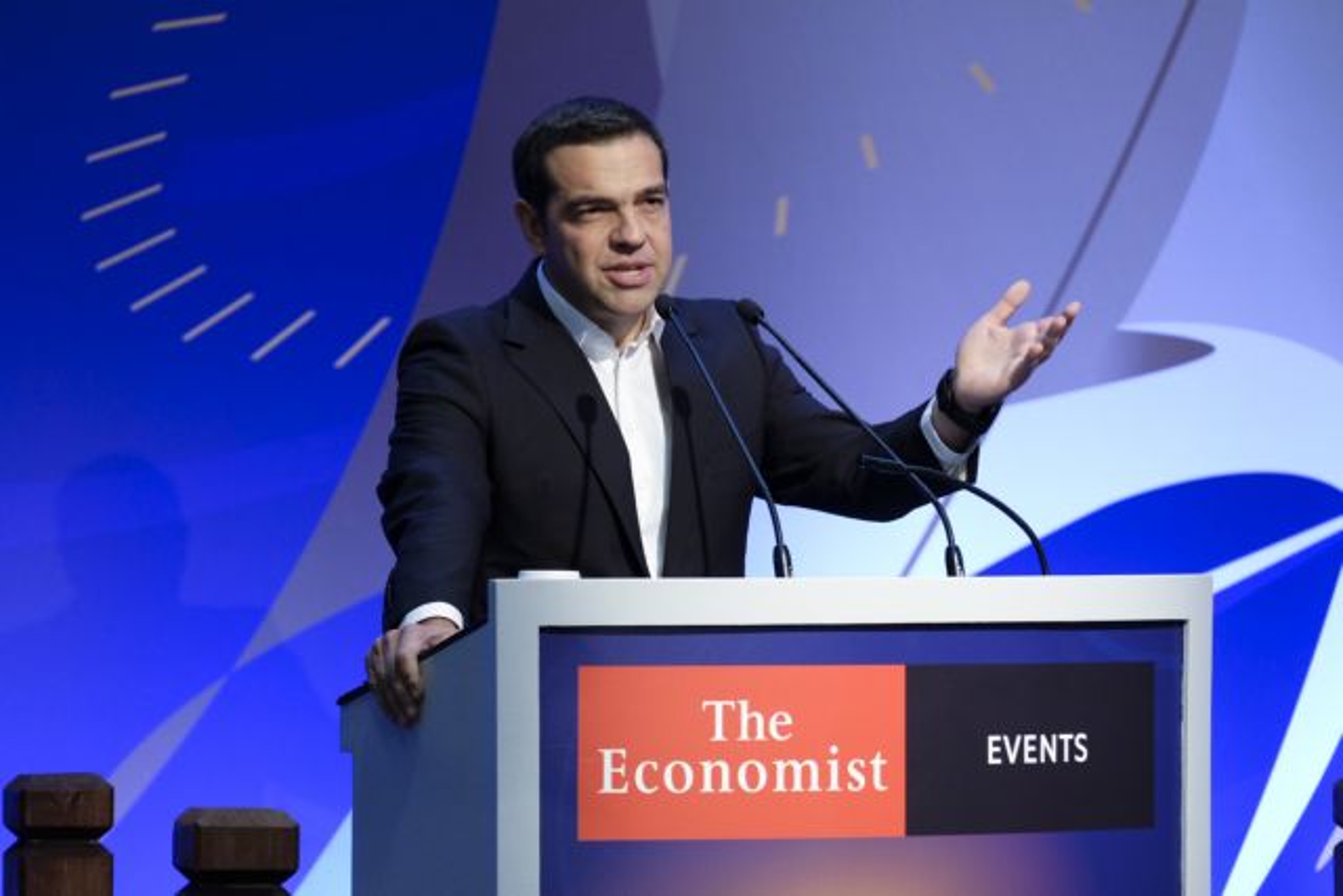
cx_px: 672
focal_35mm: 157
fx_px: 5858
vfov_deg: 8.7
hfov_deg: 13.1
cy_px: 448
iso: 2000
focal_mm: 104.9
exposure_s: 1/180
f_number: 4.2
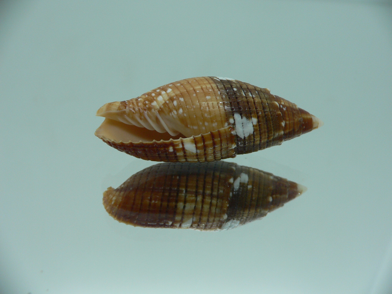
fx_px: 396
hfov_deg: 52.6
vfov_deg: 40.7
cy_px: 147
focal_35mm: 35
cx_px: 196
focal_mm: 4.6
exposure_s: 1/60
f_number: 2.8
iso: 80
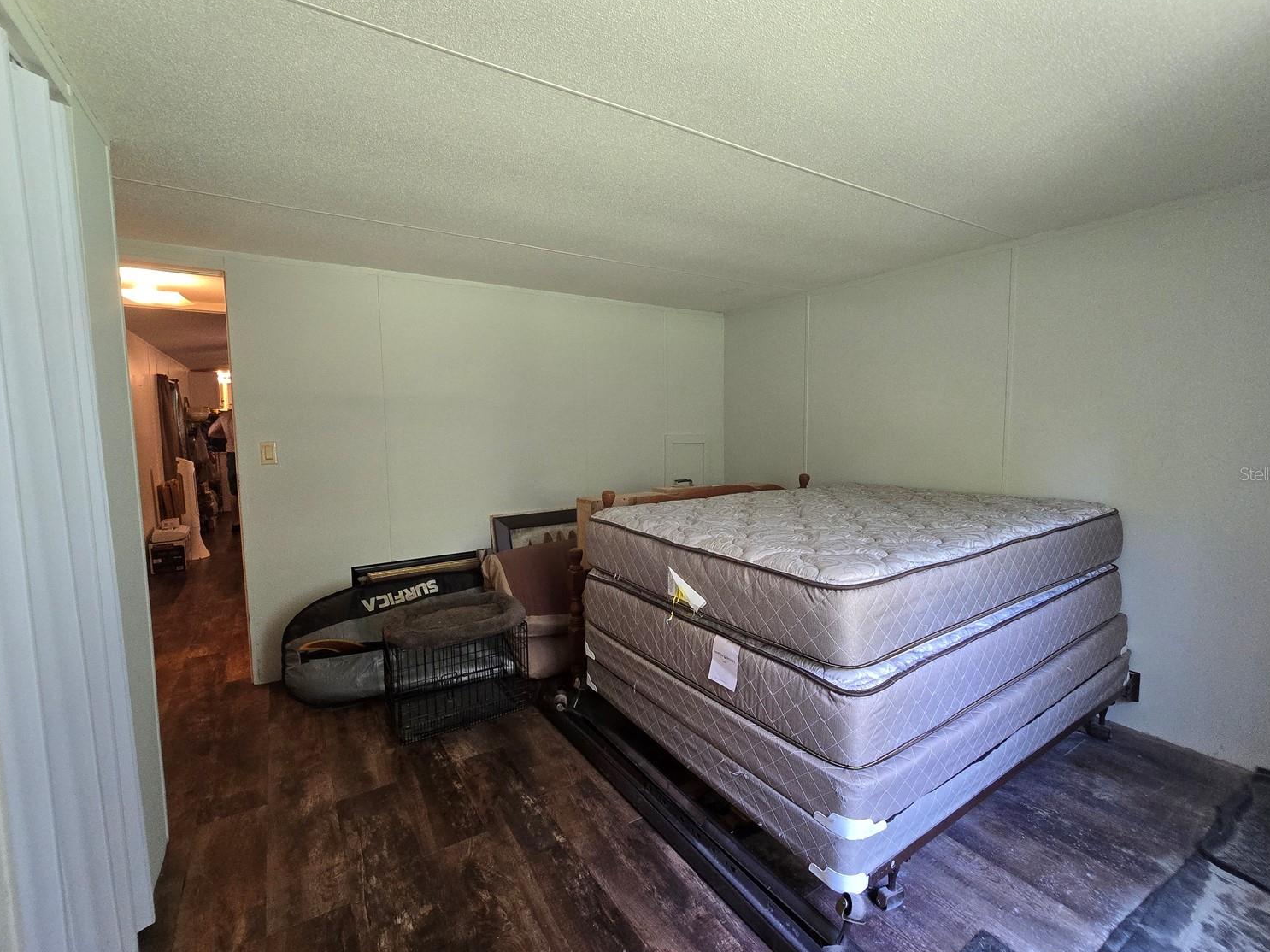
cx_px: 637
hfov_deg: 102.1
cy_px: 473
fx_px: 514
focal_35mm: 14
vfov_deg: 85.7
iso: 320
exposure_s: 1/60
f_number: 2.2
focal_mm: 2.2
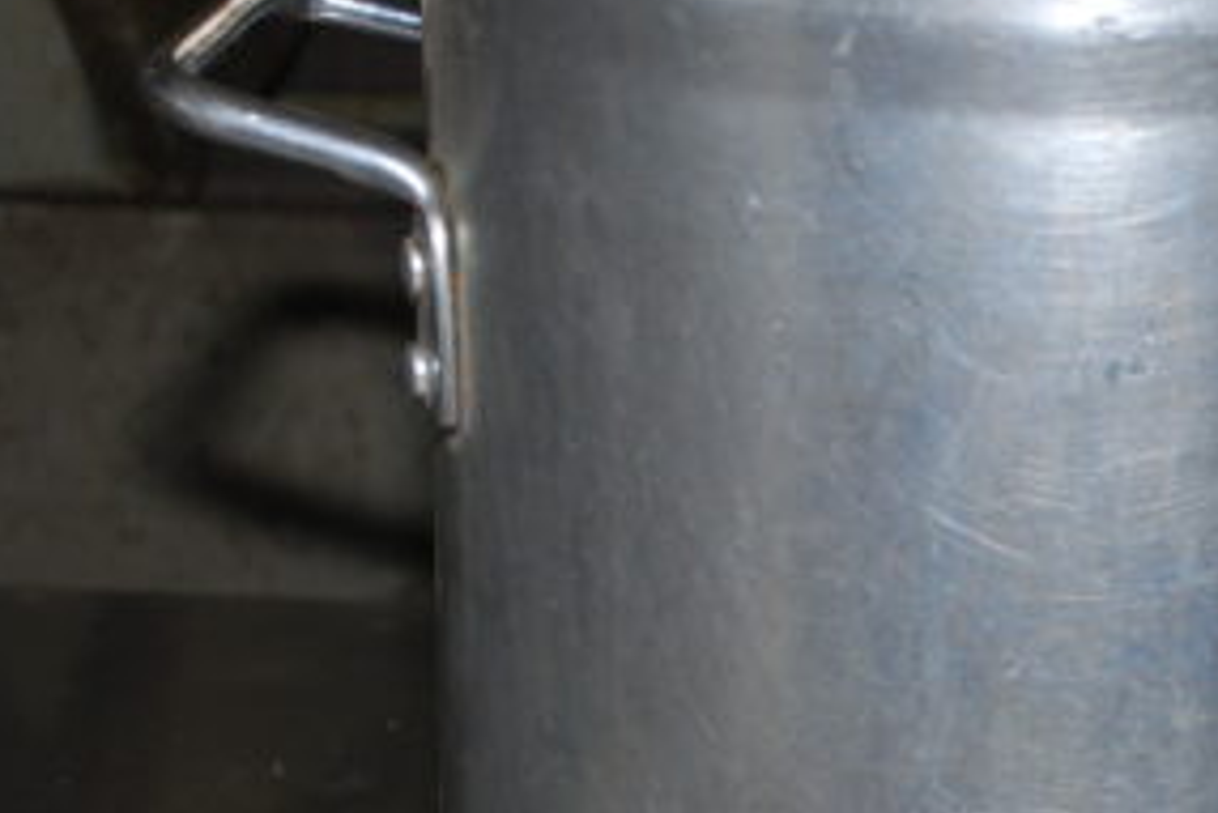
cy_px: 602
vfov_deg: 8.6
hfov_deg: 12.8
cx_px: 1014
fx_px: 5382
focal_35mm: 159
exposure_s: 1/60
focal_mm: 40
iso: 200
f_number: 5
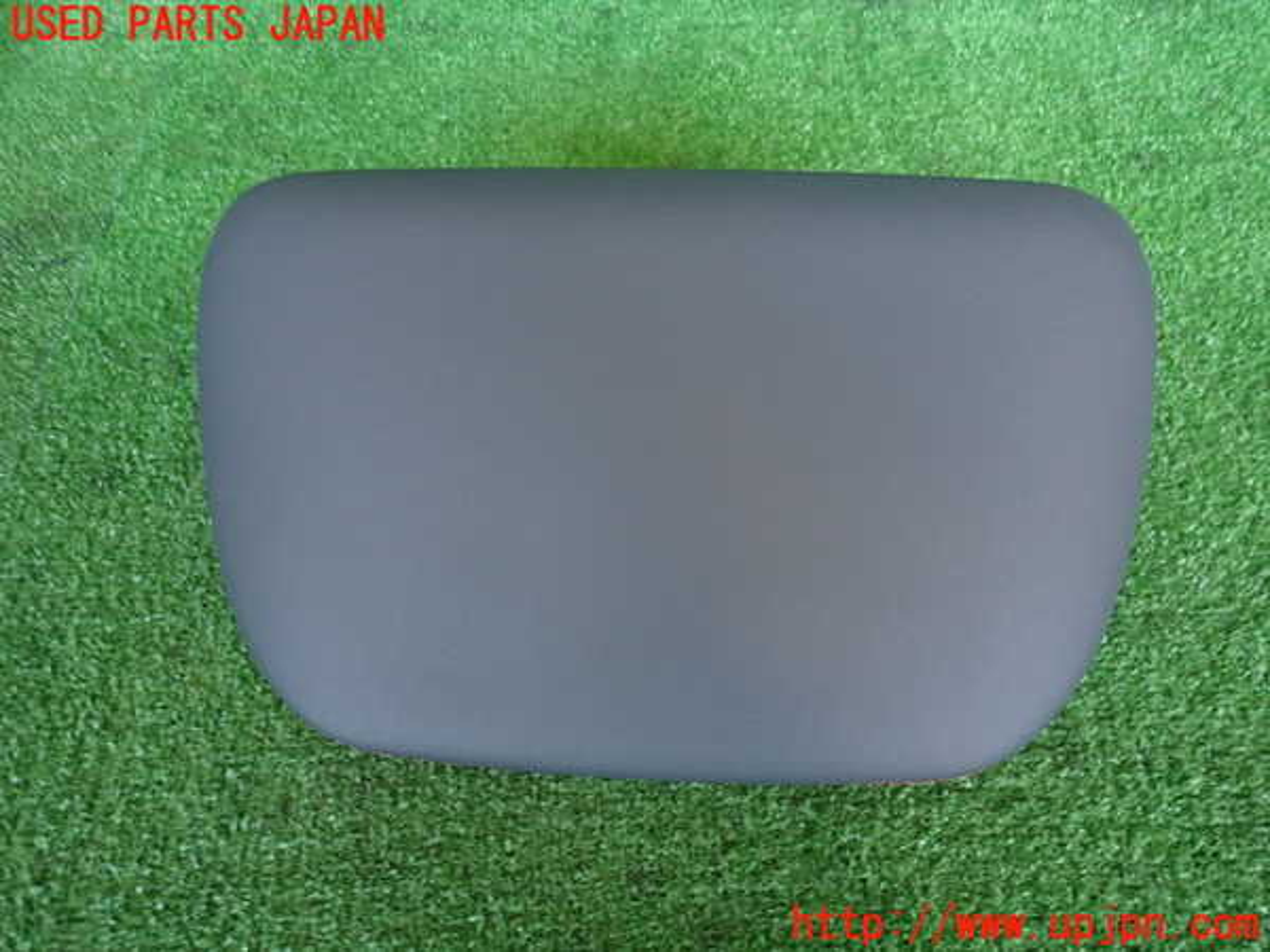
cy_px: 476
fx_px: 917
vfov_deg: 54.9
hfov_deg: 69.4
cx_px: 635
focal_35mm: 25
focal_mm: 4.5
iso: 320
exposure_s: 1/30
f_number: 2
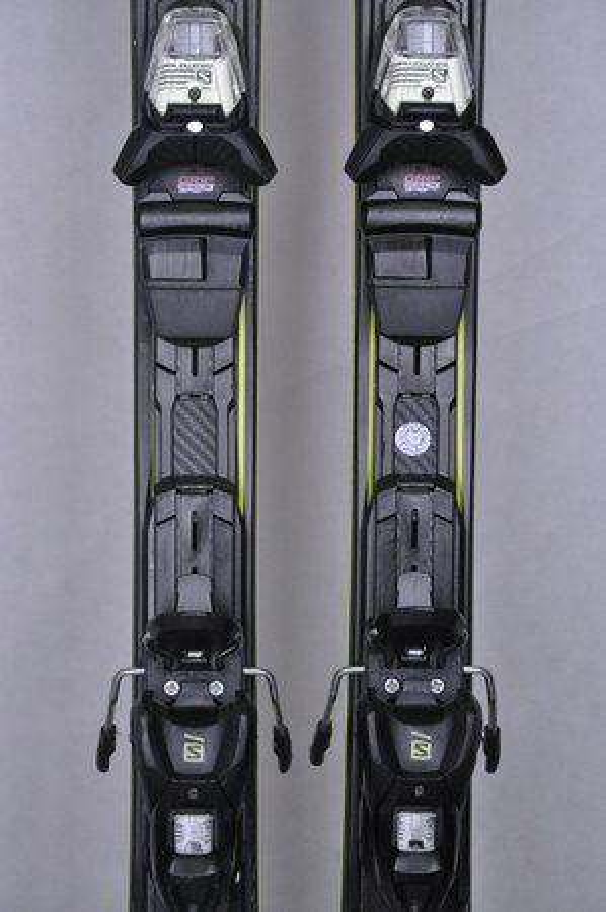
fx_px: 3037
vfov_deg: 17.1
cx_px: 303
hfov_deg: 11.4
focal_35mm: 120
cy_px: 456
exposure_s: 1/125
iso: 3200
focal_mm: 80
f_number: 8
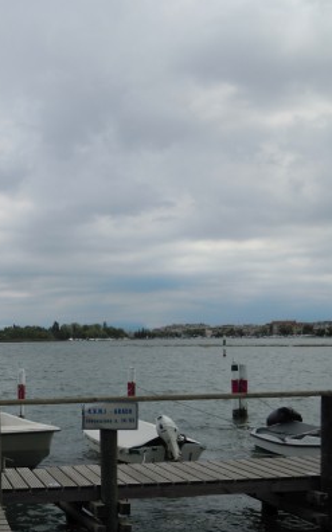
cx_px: -31
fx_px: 696
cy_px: 314
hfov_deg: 25.0
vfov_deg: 41.7
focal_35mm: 48
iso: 100
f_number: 5.4
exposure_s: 1/500
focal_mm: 5
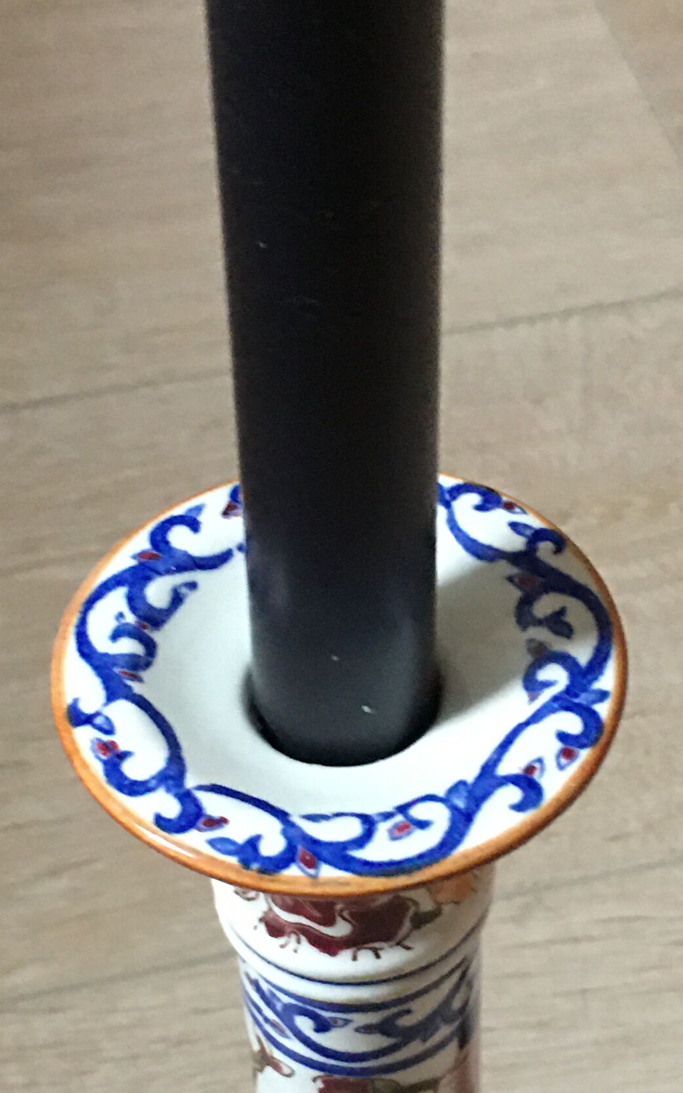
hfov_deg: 17.6
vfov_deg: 27.8
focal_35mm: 74
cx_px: 382
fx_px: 2204
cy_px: 679
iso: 125
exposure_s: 1/8
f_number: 2.2
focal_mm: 4.15
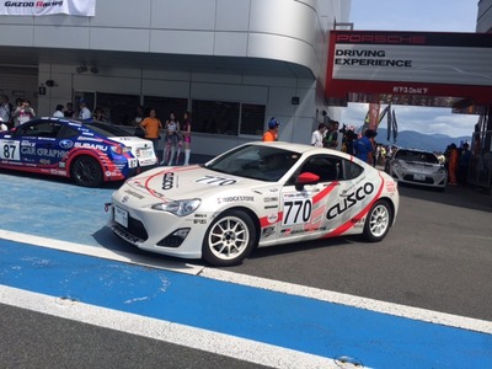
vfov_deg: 48.2
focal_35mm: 29
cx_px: 246
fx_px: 412
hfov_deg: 61.7
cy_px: 184
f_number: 2.2
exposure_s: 1/3300
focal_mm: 4.15
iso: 32
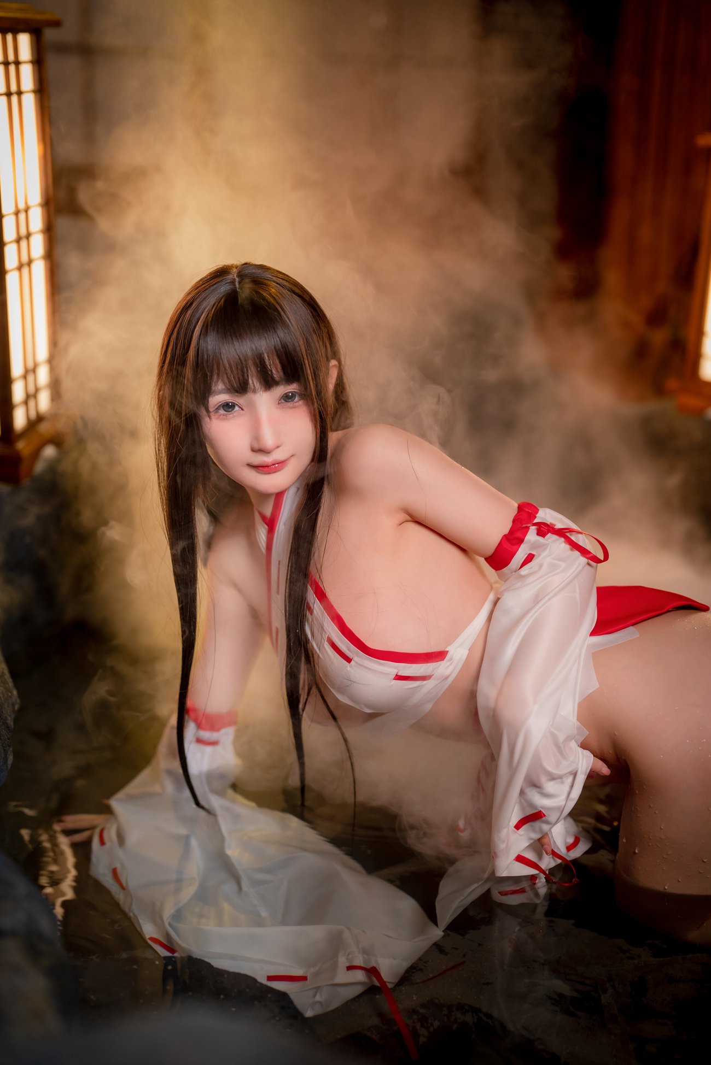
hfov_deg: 27.0
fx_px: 1481
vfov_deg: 39.6
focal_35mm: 50
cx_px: 356
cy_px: 532
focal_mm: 50
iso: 640
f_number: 1.6
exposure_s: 1/125
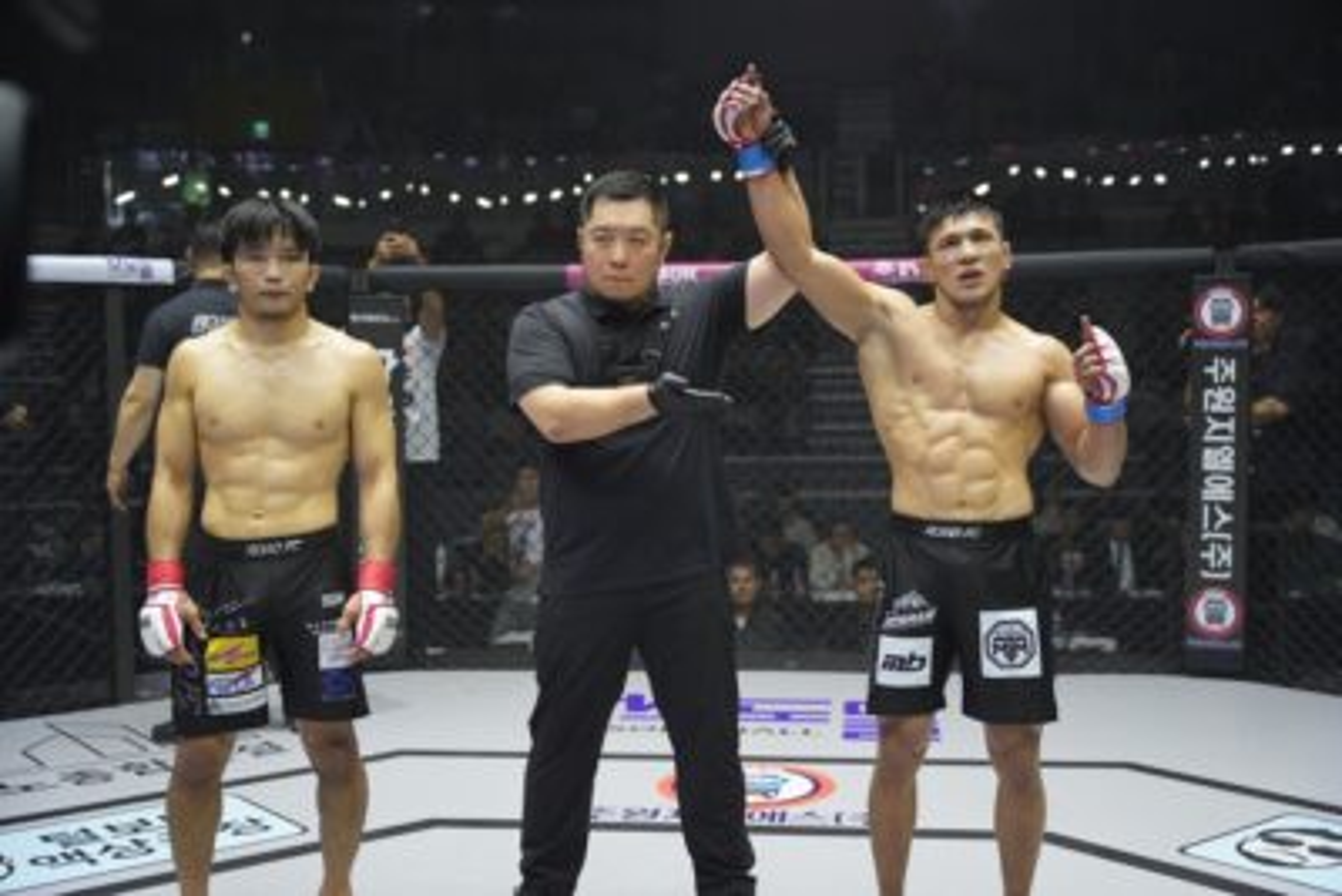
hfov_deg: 45.6
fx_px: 1596
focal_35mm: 43
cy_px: 448
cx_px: 671
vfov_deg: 31.4
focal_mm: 42.8
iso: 500
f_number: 2.8
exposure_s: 1/1000
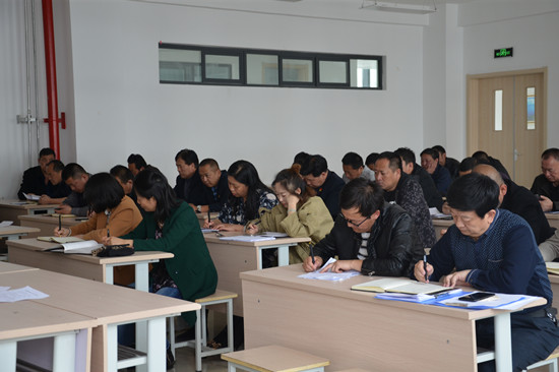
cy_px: 186
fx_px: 931
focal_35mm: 60
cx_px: 280
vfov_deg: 22.6
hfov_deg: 33.4
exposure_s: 1/80
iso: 400
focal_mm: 40
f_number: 4.5
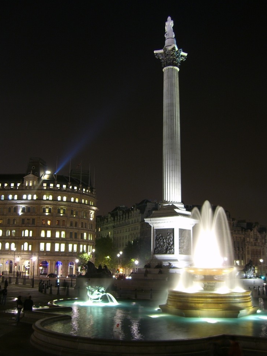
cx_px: 132
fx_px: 411
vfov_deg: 46.8
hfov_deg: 36.0
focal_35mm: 40
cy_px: 179
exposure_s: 3.2
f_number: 2.8
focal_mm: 7.9
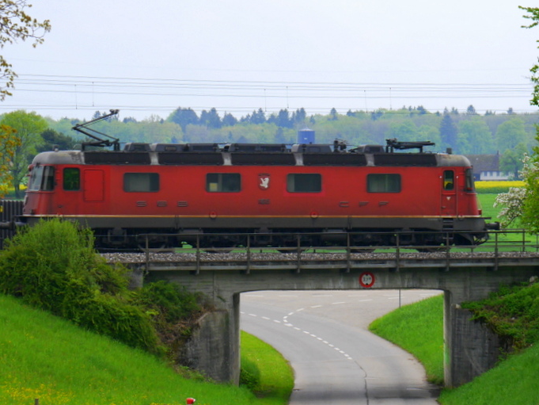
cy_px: 173
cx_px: 301
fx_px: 3068
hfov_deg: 10.0
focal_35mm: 197
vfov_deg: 7.5
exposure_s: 1/320
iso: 160
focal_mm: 61
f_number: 5.6
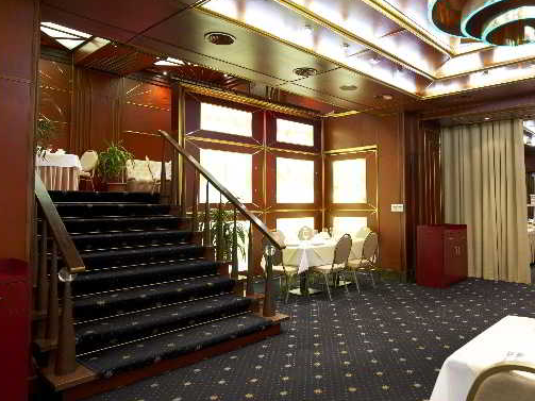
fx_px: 402
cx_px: 331
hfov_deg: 66.4
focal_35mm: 26
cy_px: 184
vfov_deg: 53.0
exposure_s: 1/4
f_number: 4.5
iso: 320
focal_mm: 17
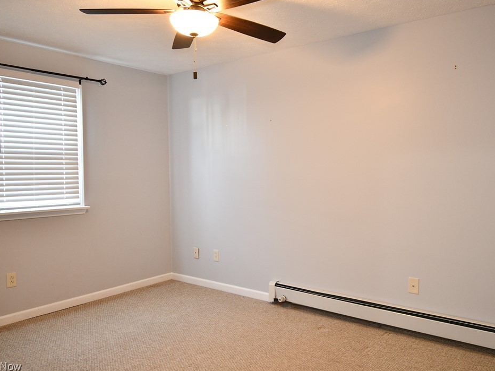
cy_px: 185
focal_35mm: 28
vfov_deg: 49.7
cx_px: 260
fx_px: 400
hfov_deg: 63.4
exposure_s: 1/25
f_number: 5.3
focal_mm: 17
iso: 1100
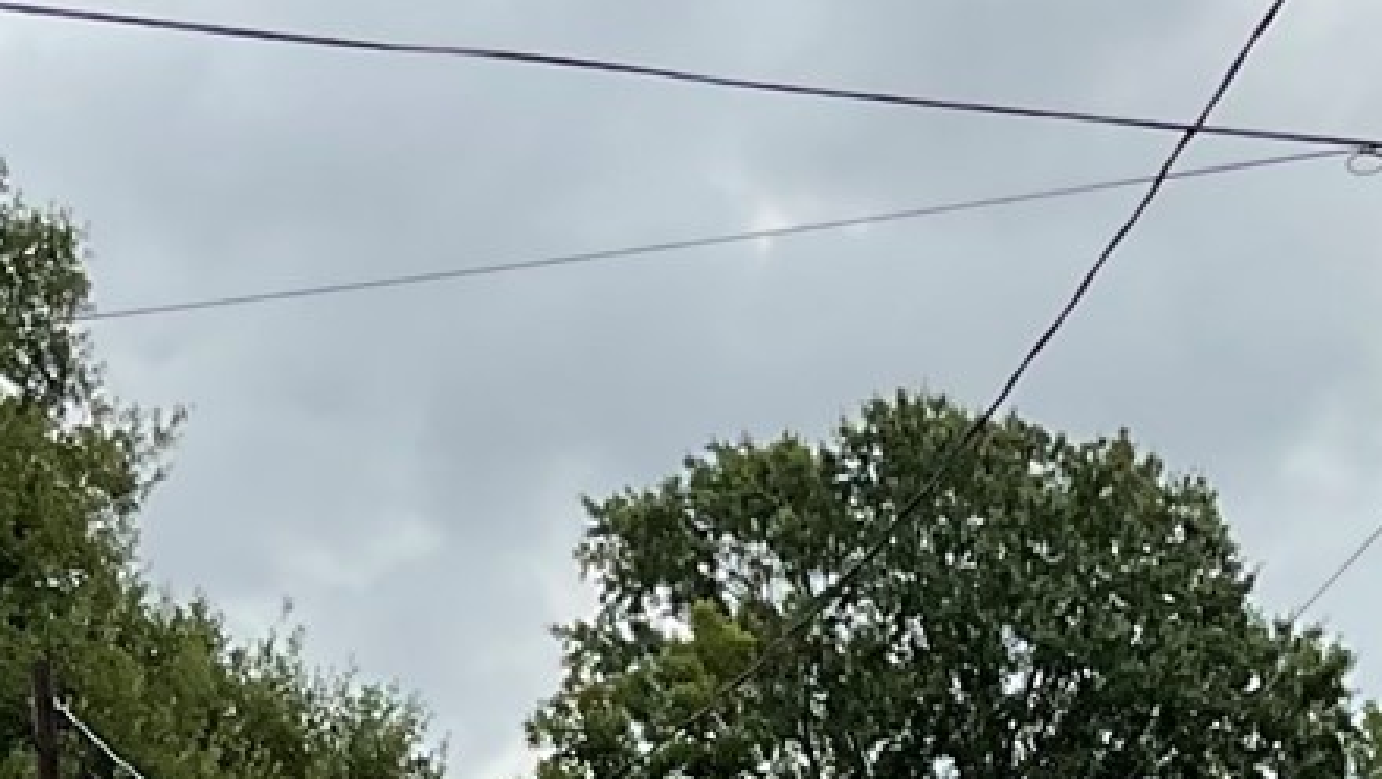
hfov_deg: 14.6
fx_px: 5389
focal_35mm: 147
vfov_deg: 7.4
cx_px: 641
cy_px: 2230
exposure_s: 1/1912
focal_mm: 3
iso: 16
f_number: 1.8
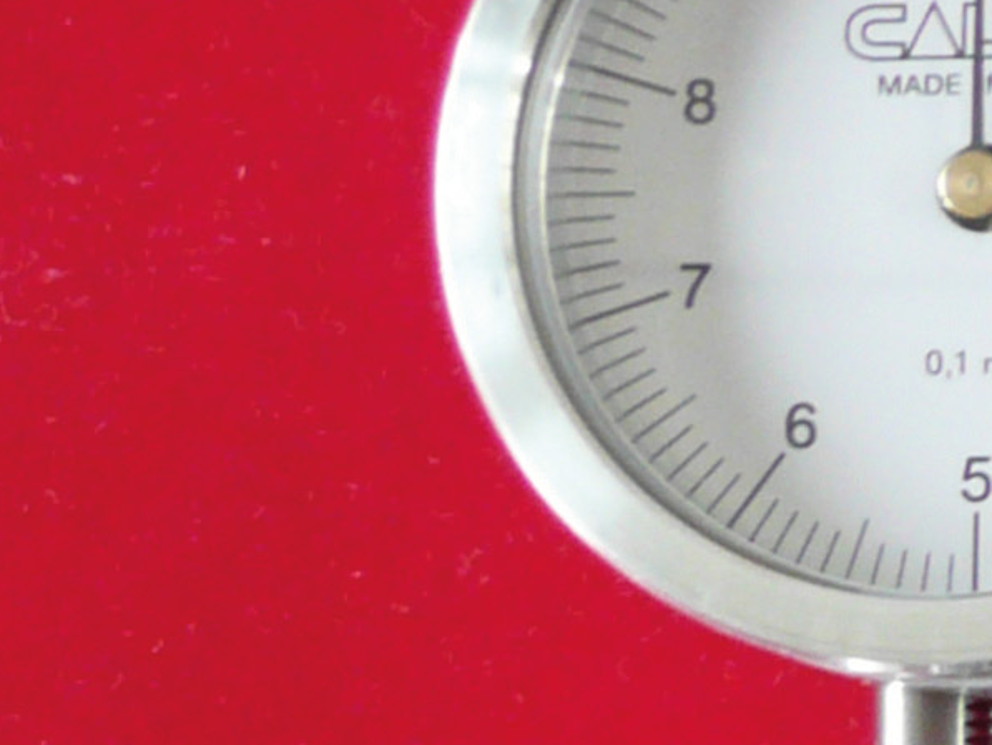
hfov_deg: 11.2
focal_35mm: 144
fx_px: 4127
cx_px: 2487
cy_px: 677
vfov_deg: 10.3
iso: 200
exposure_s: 1/20
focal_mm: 4.6
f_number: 3.3
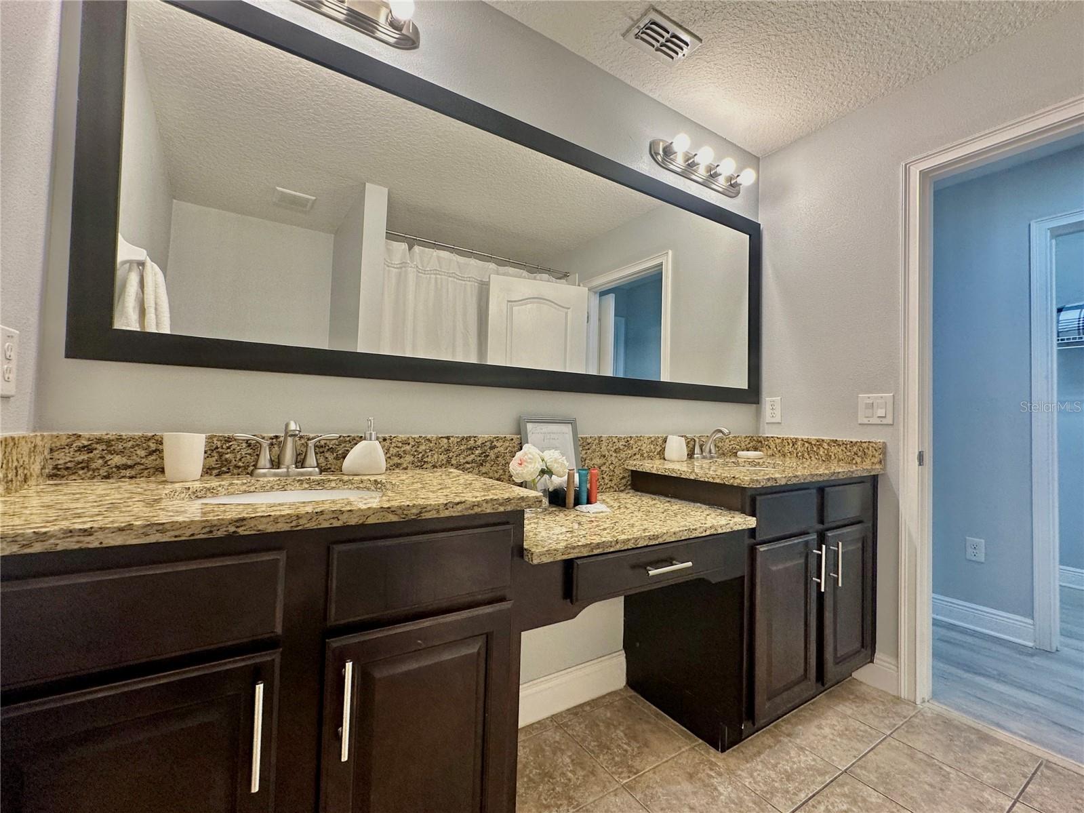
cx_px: 542
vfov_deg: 85.7
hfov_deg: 102.1
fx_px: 438
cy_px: 406
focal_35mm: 14
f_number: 2.2
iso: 160
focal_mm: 2.22
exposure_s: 1/120
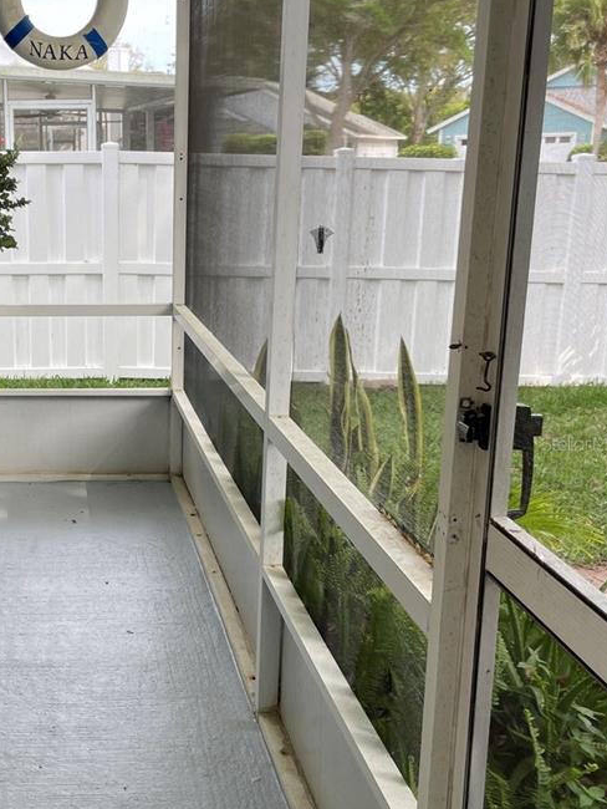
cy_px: 443
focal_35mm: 48
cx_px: 70
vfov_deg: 39.6
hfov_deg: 29.2
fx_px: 1122
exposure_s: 1/231
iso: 32
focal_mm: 4.2
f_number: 1.6
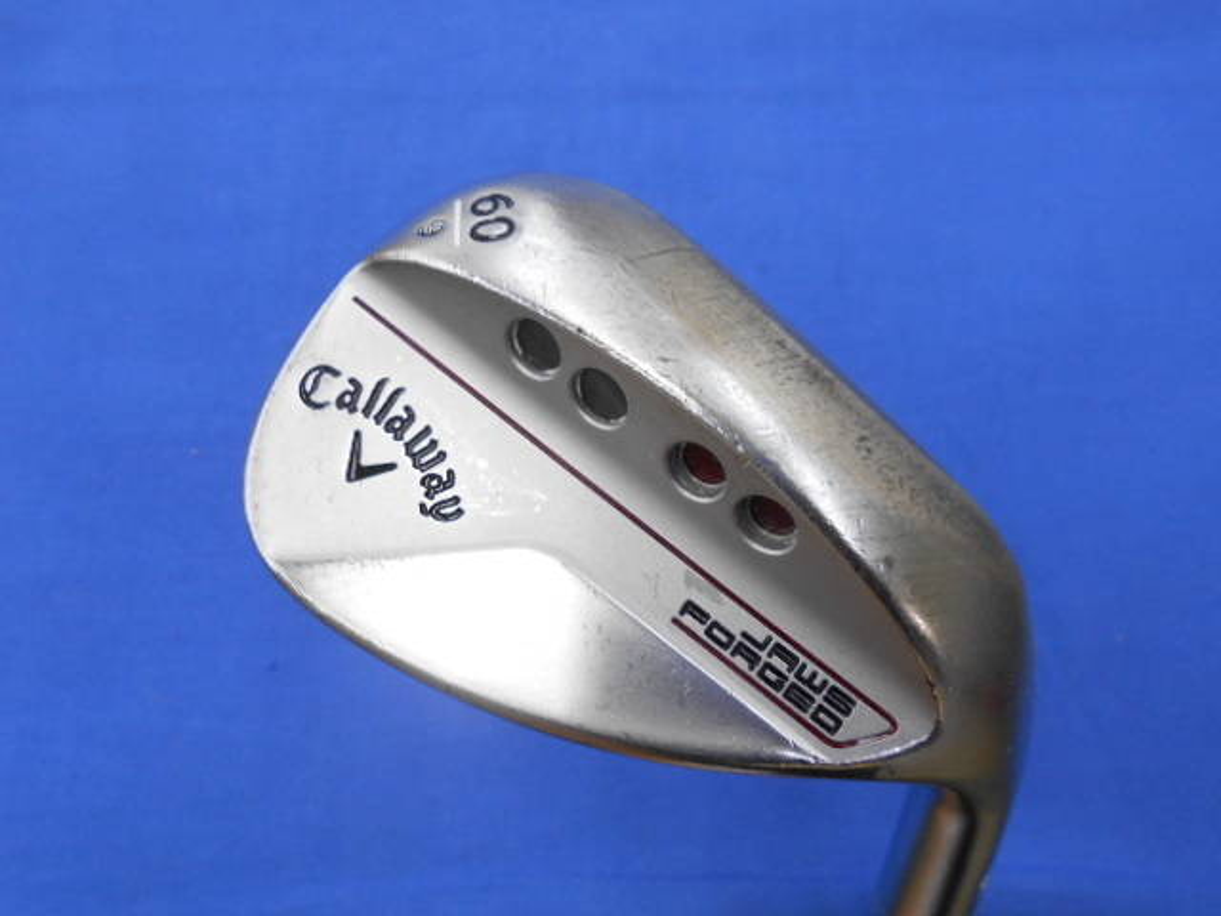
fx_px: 917
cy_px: 458
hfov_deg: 67.3
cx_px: 610
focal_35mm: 26
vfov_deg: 53.1
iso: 125
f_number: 3.2
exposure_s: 1/30
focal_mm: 4.6
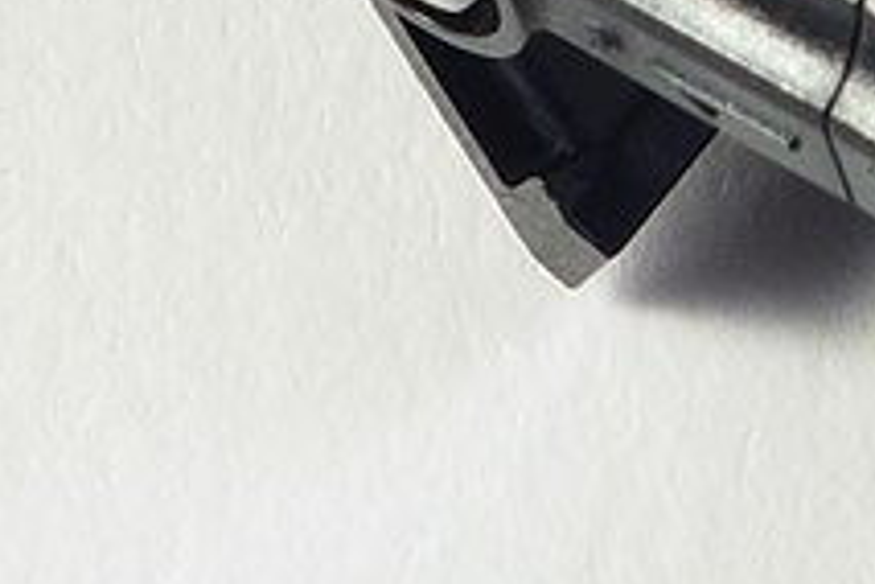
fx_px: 13586
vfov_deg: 2.4
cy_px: -658
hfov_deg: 3.7
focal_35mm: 559
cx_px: 1148
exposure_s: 1/2
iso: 80
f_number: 4.5
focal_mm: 13.7
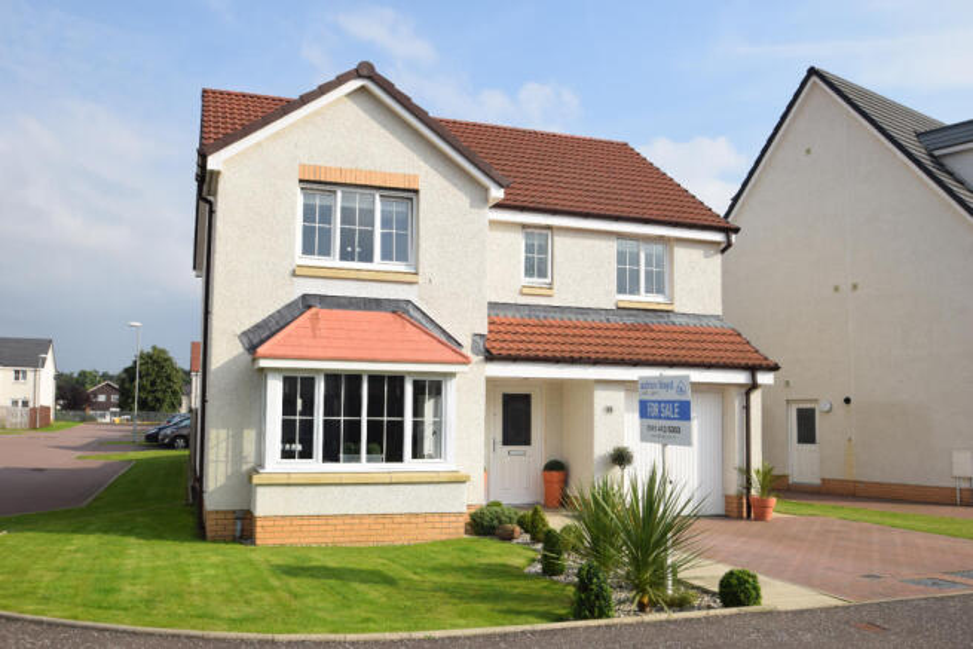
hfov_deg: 61.9
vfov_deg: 43.6
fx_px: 811
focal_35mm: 30
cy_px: 324
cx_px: 486
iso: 200
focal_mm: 20
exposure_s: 1/400
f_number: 10
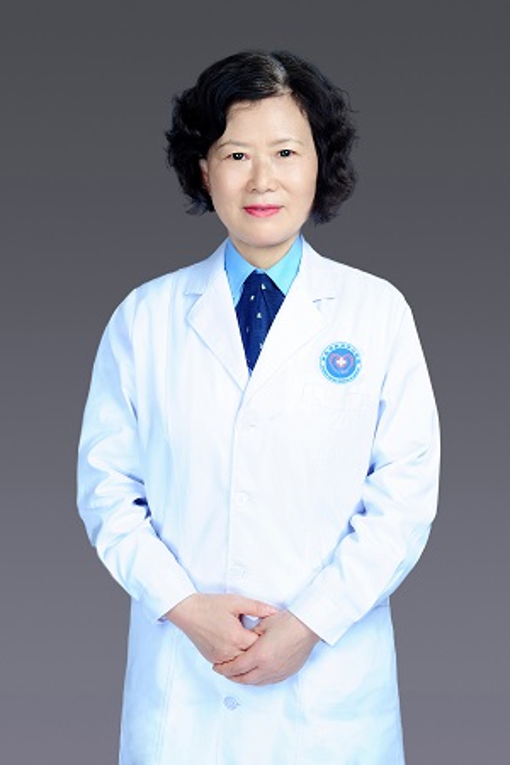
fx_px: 1062
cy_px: 382
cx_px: 255
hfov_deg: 27.0
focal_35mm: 50
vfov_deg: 39.6
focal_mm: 50
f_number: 9
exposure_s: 1/160
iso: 200
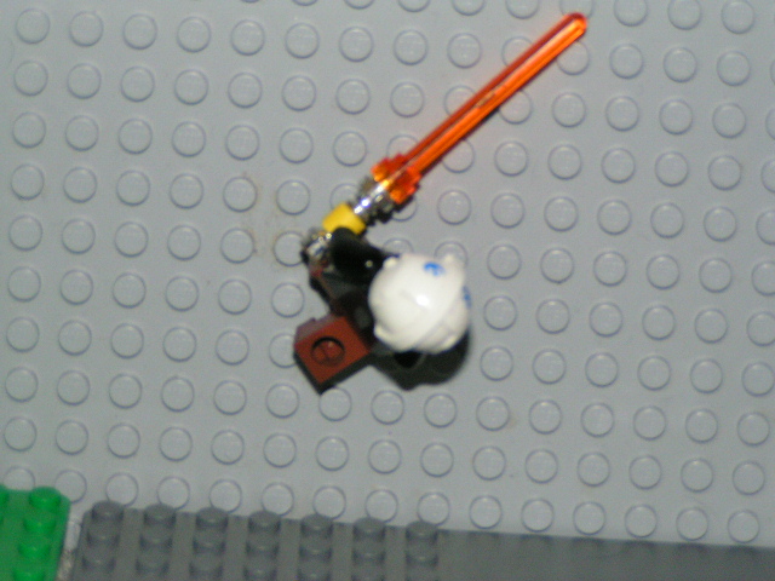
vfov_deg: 10.4
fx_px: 3202
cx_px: 388
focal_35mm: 143
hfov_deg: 13.8
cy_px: 290
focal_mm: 21.9
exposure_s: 1/160
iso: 200
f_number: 3.5
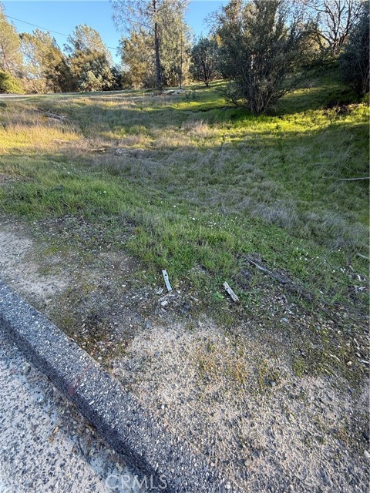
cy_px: 246
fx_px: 200
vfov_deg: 102.1
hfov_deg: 85.7
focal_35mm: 14
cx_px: 185
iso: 50
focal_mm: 2.22
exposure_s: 1/99
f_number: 2.2
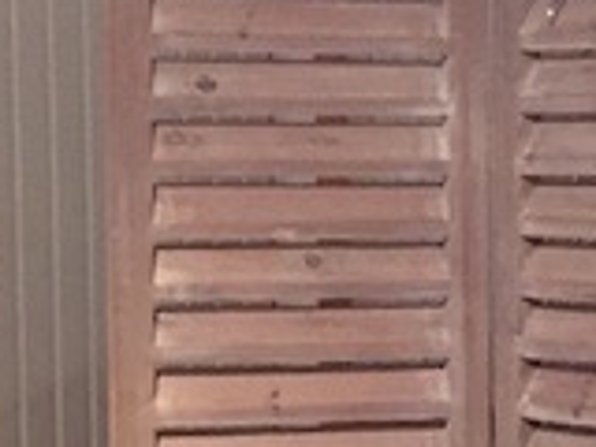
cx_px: 615
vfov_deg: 8.1
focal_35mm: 181
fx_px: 3116
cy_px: 536
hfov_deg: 10.8
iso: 250
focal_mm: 4.15
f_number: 2.2
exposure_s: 1/20
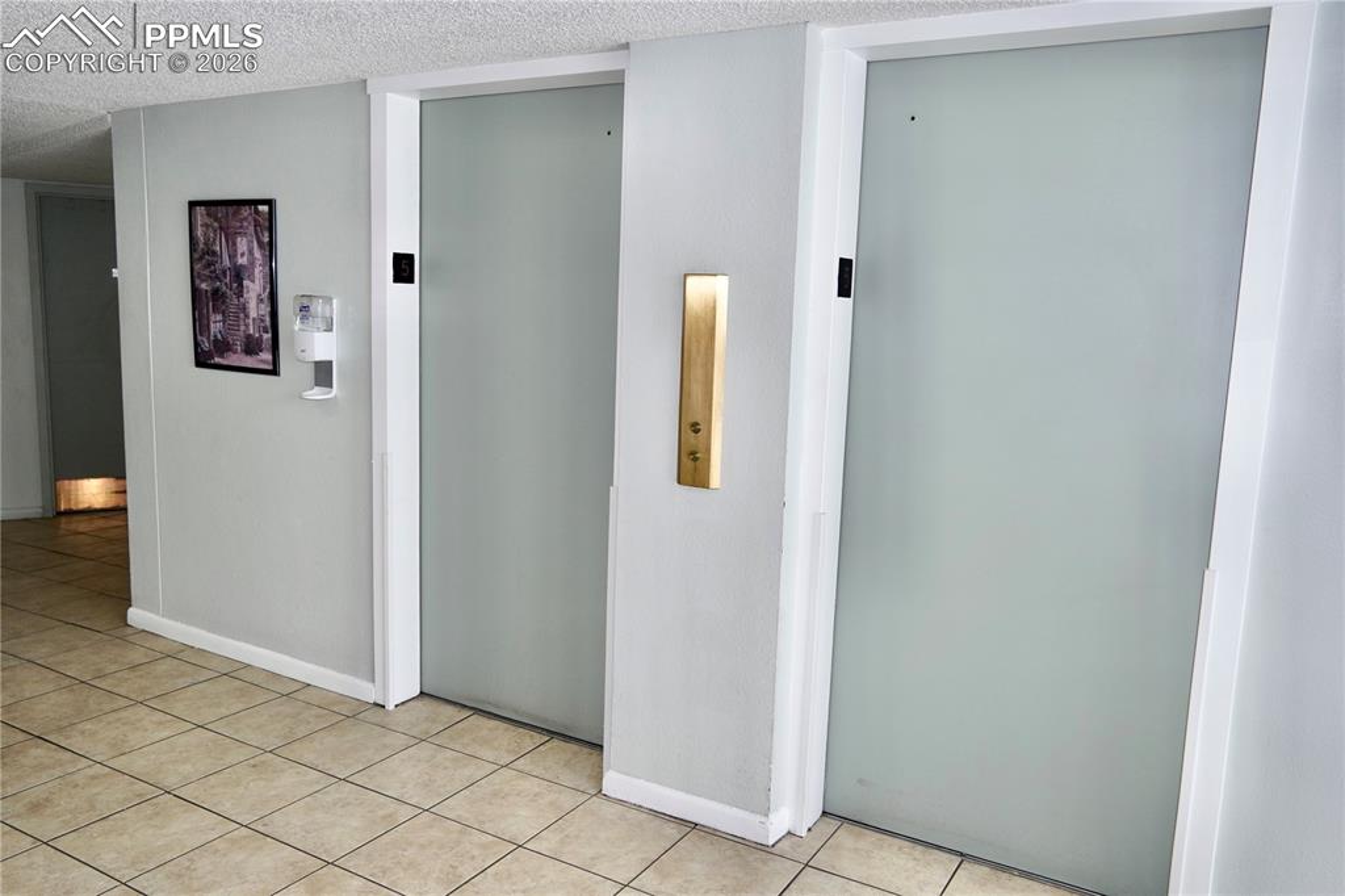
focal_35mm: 27
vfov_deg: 47.9
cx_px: 672
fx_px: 1008
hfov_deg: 67.4
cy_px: 448
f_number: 4
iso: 250
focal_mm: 18
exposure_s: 1/160
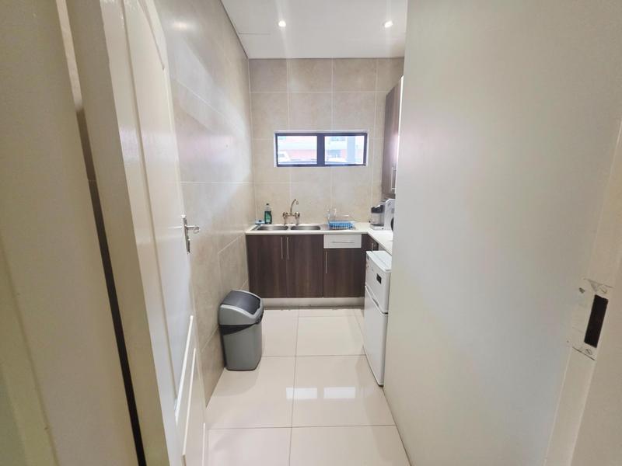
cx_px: 311
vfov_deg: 89.9
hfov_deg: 106.2
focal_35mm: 13
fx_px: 234
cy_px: 233
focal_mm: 2.2
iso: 250
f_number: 1.9
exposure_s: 1/50
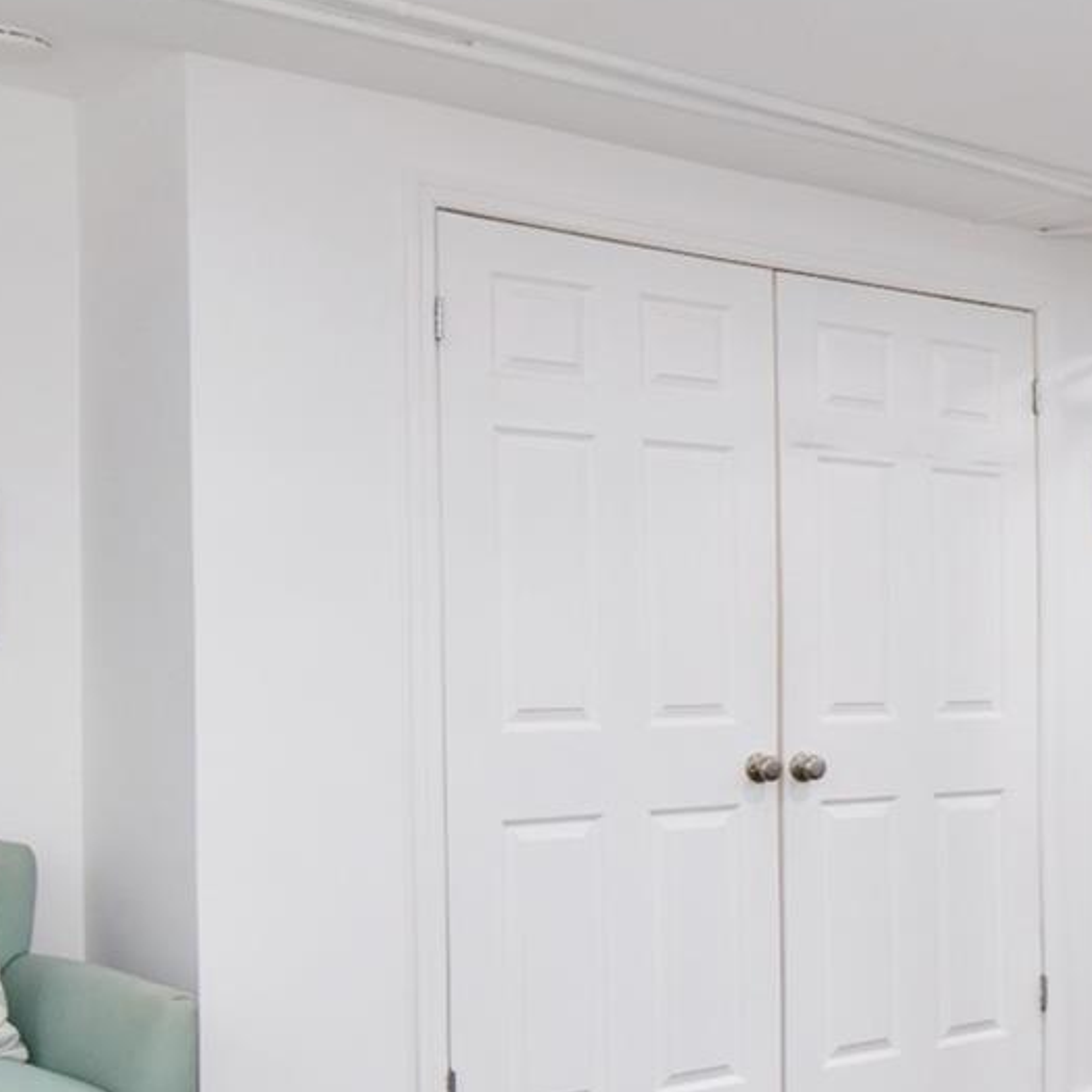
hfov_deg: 26.2
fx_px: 1951
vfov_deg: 31.2
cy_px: 622
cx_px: 1450
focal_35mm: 55
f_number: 8
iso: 640
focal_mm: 11
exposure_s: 1/50
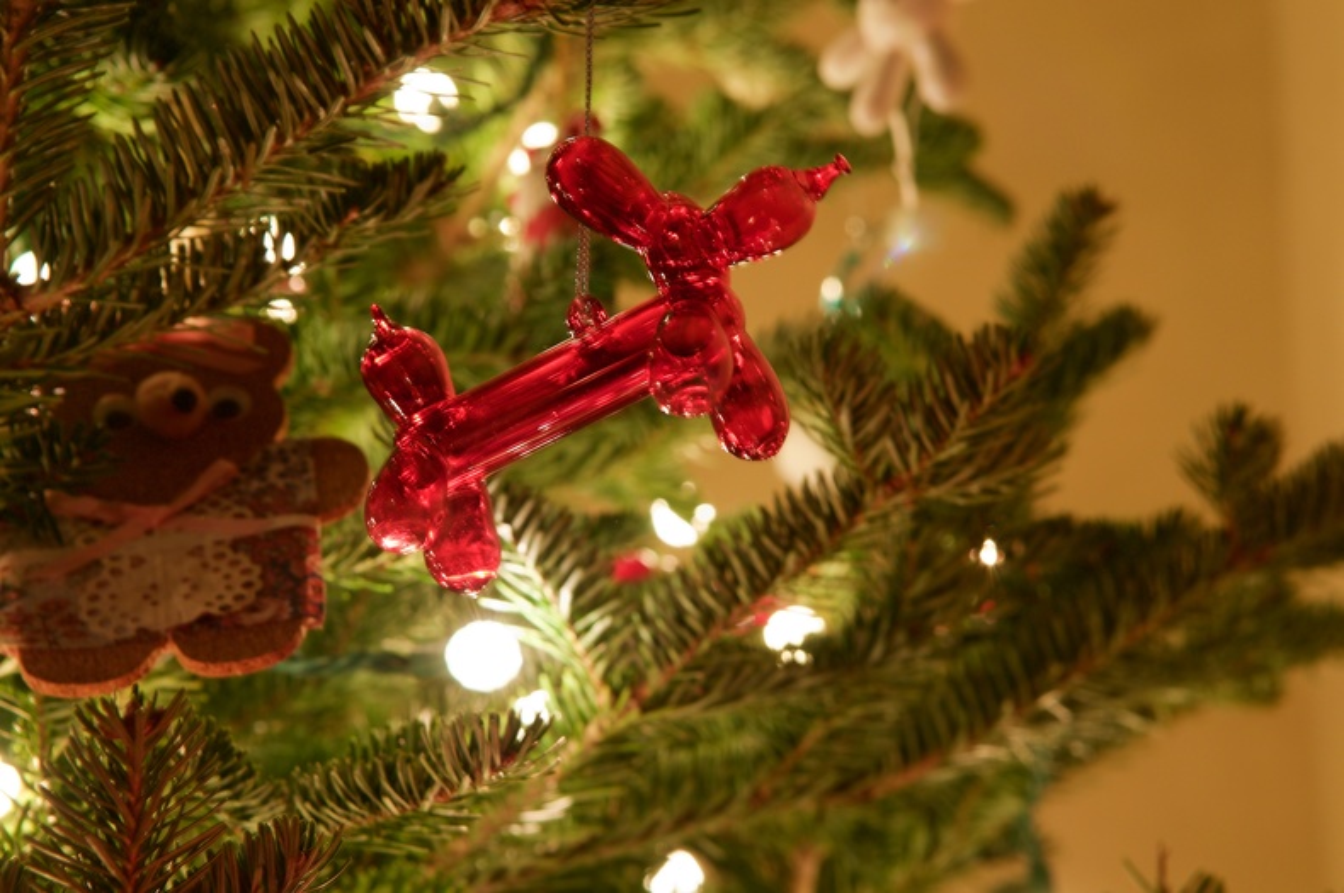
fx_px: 3077
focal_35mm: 82
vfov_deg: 16.5
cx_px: 672
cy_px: 446
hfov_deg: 24.6
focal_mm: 55
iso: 100
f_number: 8
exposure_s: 4
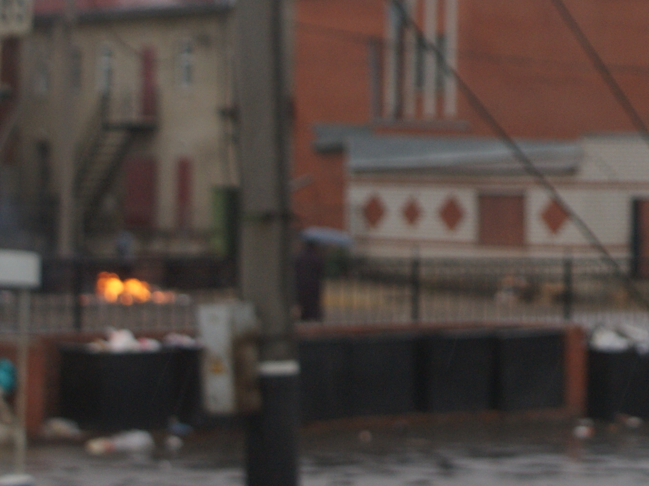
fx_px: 3438
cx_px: 703
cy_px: 31
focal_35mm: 183
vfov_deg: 8.1
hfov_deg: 10.7
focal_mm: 45
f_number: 5.6
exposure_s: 1/80
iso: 200
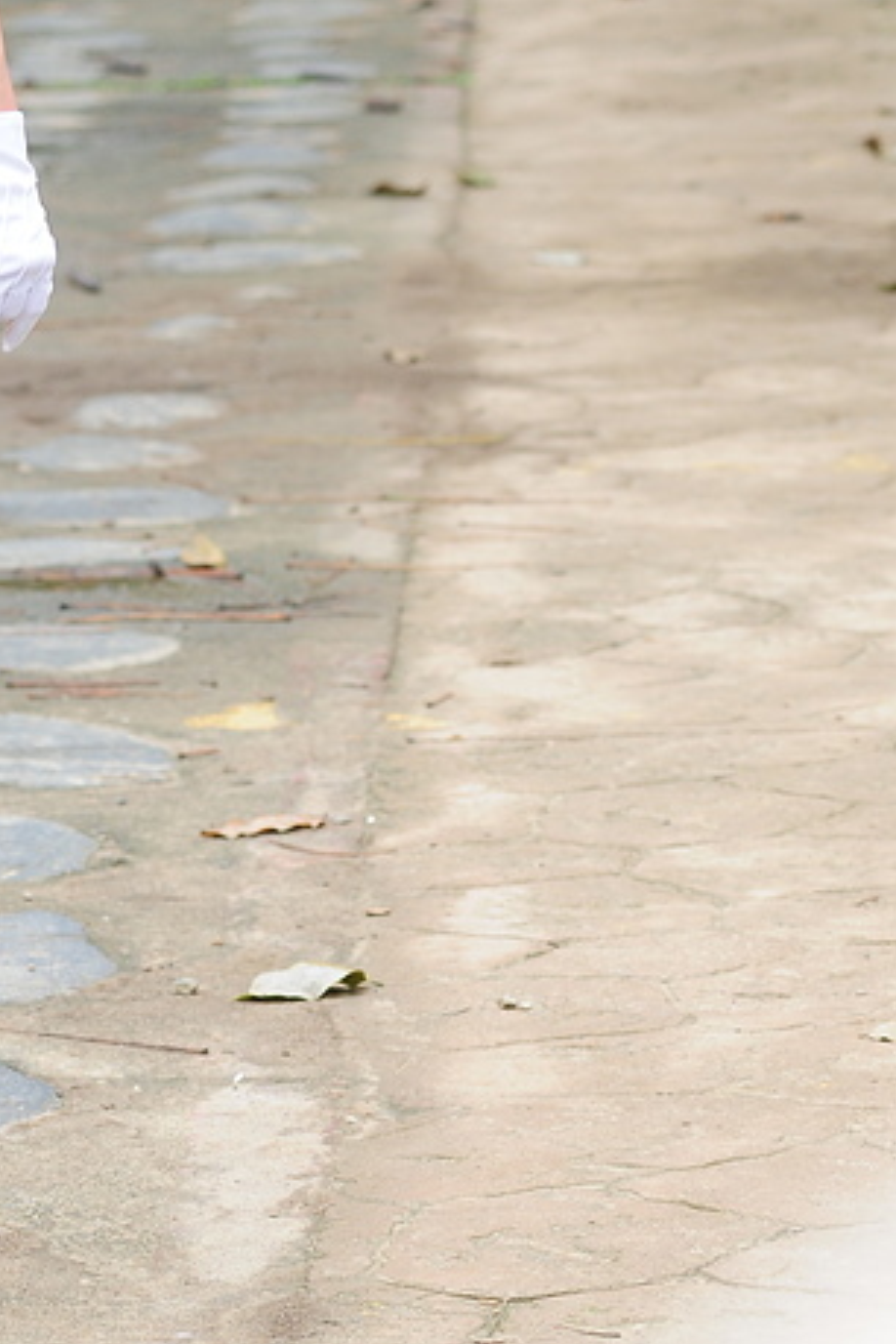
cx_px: 328
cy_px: 32
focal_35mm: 234
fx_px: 8735
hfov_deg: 5.9
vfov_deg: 8.8
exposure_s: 1/500
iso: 200
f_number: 3.5
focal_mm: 70
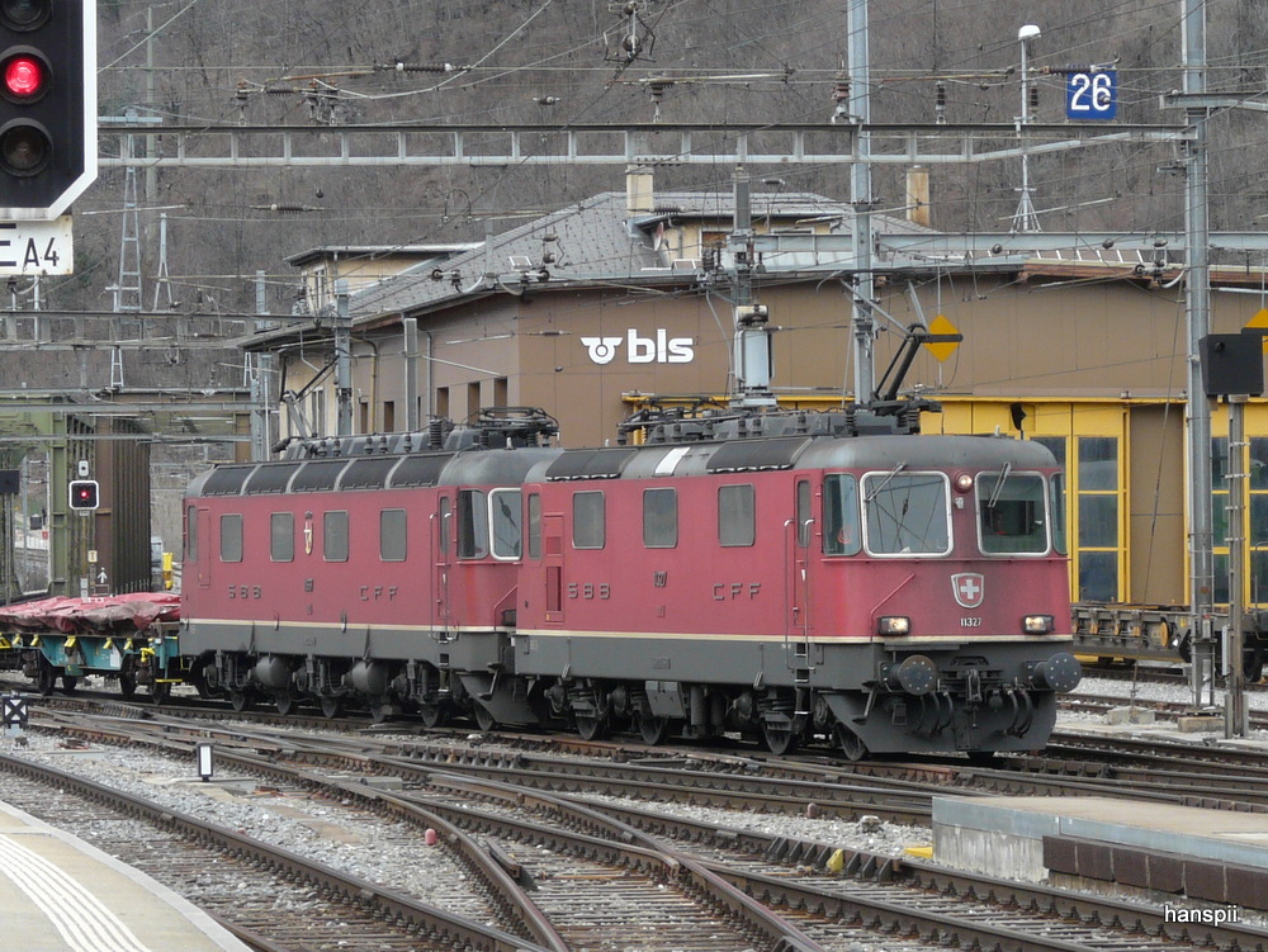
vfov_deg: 14.7
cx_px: 634
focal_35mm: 101
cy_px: 476
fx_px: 3701
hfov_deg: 19.4
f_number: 5
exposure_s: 1/200
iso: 100
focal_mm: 16.6
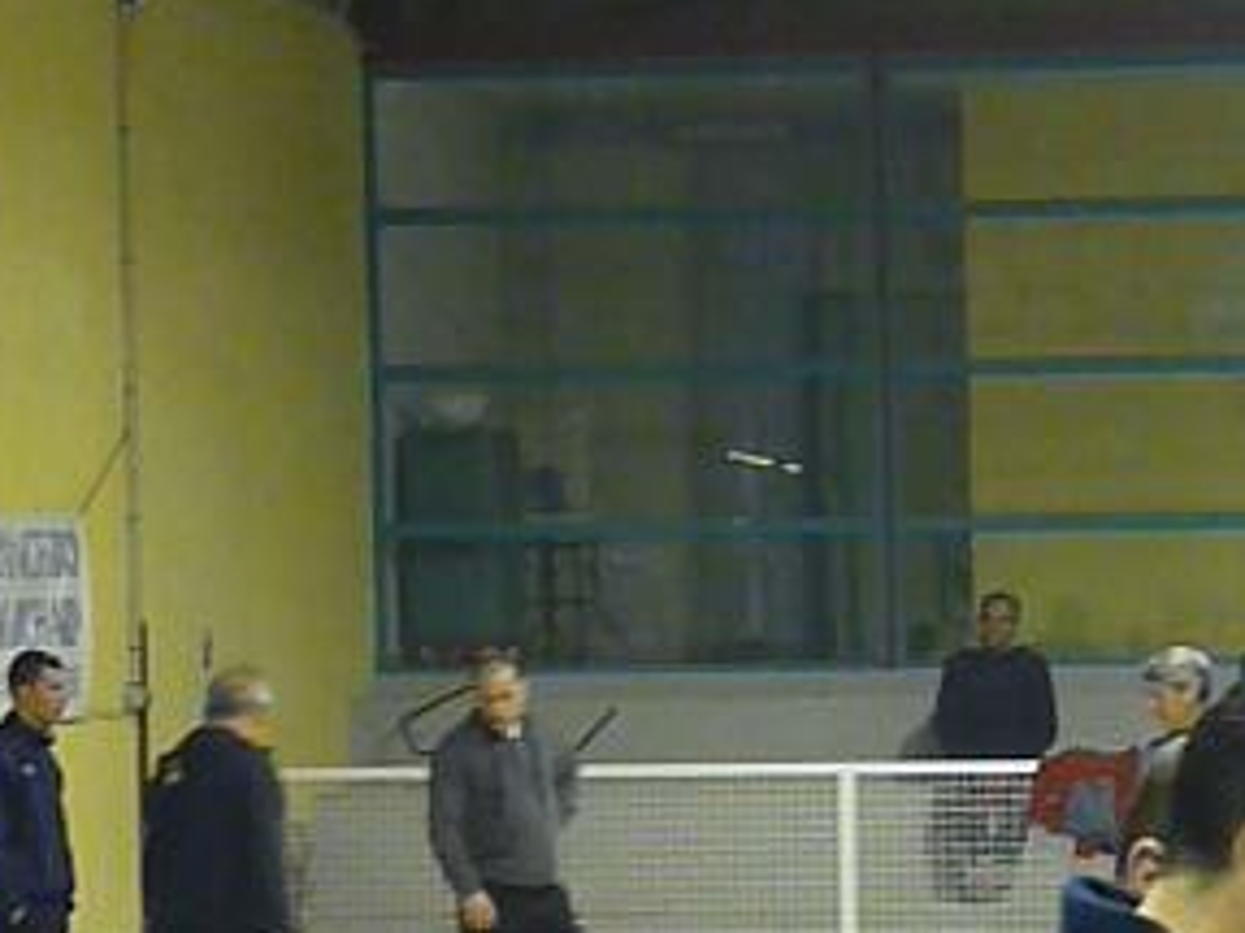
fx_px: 6579
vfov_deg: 8.1
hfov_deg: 10.7
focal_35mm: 183
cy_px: 820
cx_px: 1323
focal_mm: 13.6
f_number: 4.4
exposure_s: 1/30
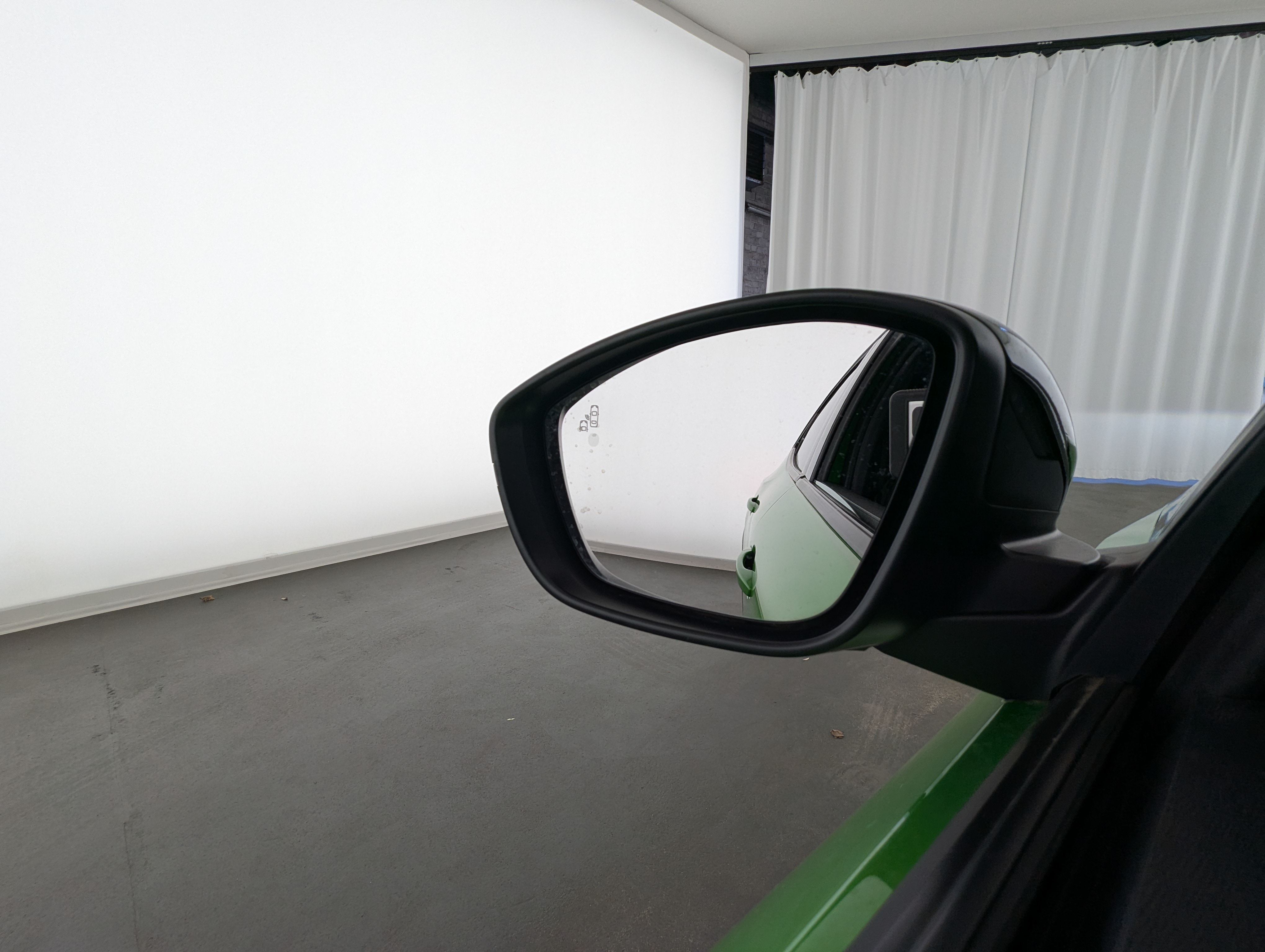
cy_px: 476
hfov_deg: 94.4
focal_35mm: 16
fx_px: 586
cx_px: 632
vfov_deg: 78.2
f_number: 2.2
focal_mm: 2.35
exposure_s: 1/156
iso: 64
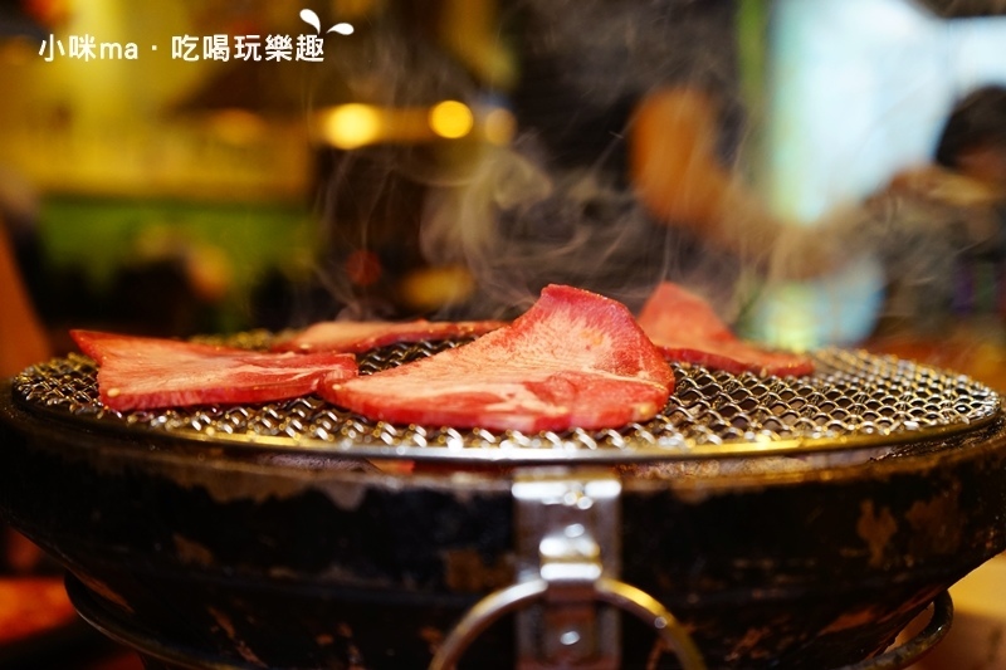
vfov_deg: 29.2
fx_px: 1285
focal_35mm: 46
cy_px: 335
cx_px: 503
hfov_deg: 42.8
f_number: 4.5
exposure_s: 1/60
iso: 1250
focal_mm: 46
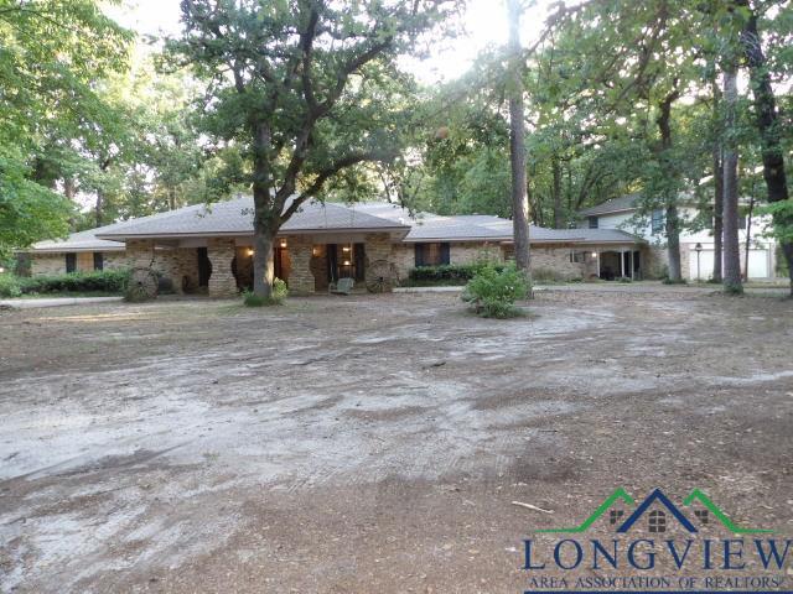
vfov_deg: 56.8
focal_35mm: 24
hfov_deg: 71.6
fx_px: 550
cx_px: 396
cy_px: 297
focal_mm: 4.3
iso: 200
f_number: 3.2
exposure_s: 1/22
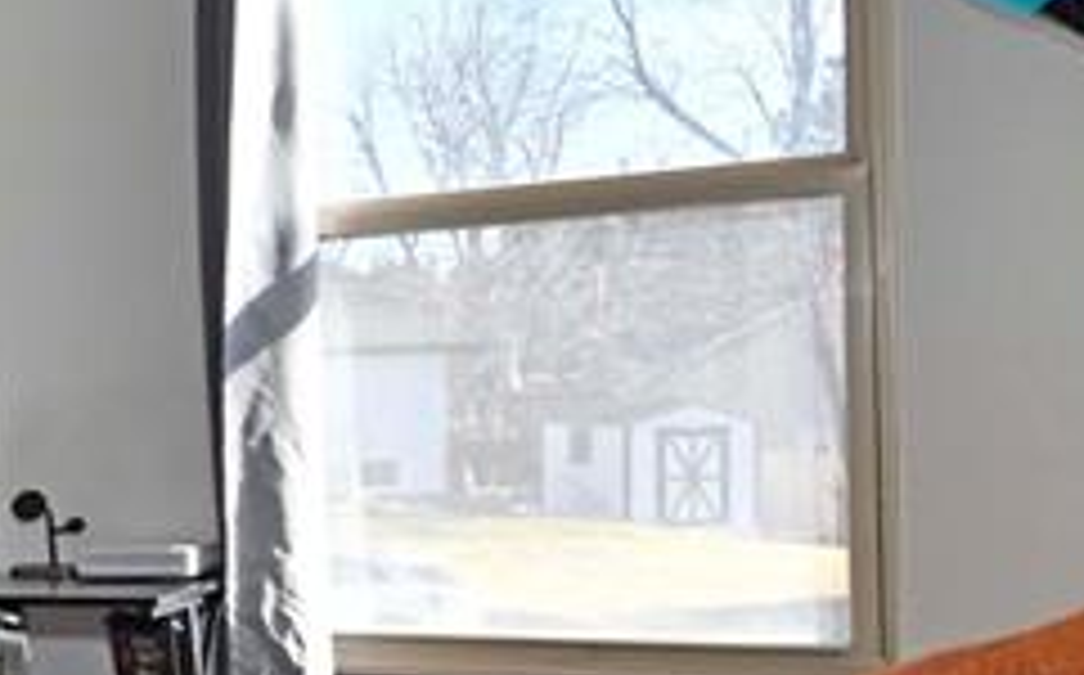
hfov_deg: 23.3
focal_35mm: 65
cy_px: 504
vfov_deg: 19.8
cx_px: -661
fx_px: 1918
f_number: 14
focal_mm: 15
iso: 1250
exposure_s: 1/160
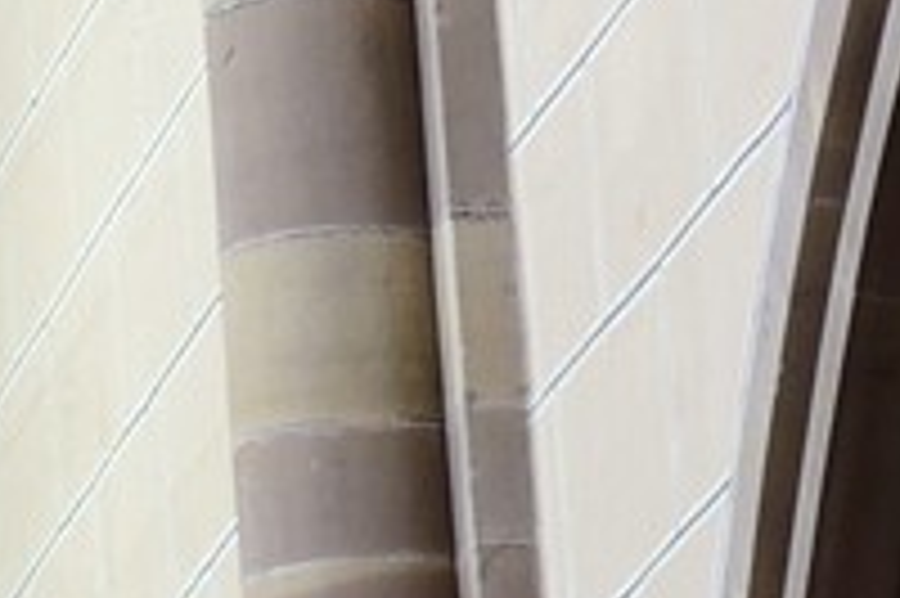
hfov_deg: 4.0
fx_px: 12390
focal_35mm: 496
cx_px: -2138
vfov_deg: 2.7
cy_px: -1160
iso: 800
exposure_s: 1/80
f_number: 4
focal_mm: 62
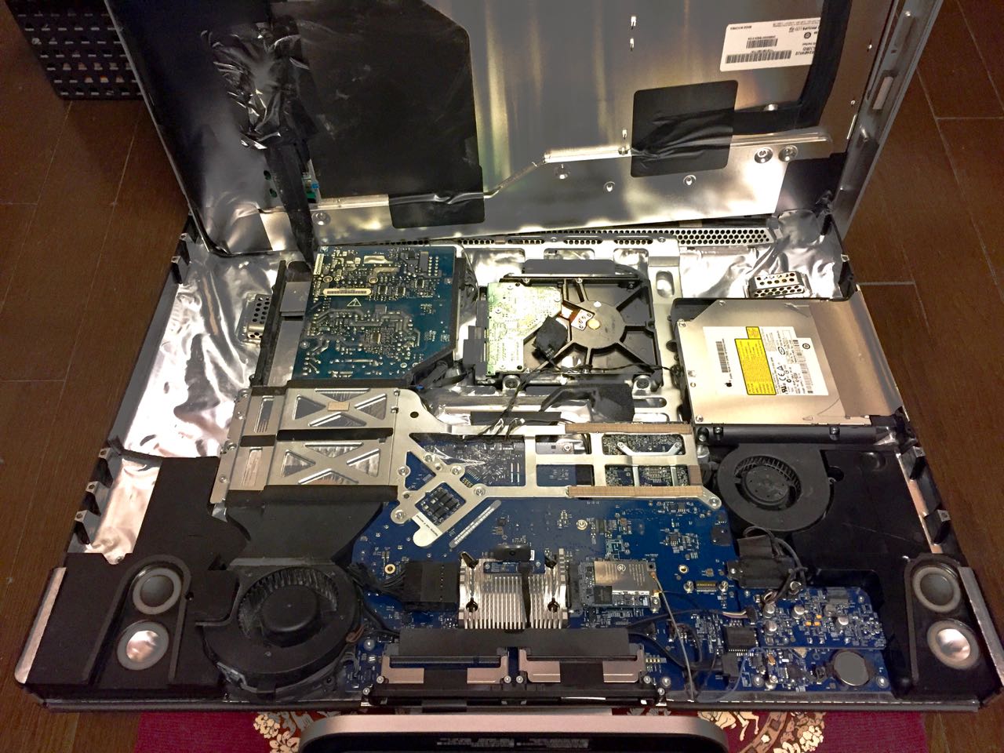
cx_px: 502
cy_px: 376
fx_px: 841
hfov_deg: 61.7
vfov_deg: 48.2
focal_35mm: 29
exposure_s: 1/30
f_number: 2.2
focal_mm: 4.15
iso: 200
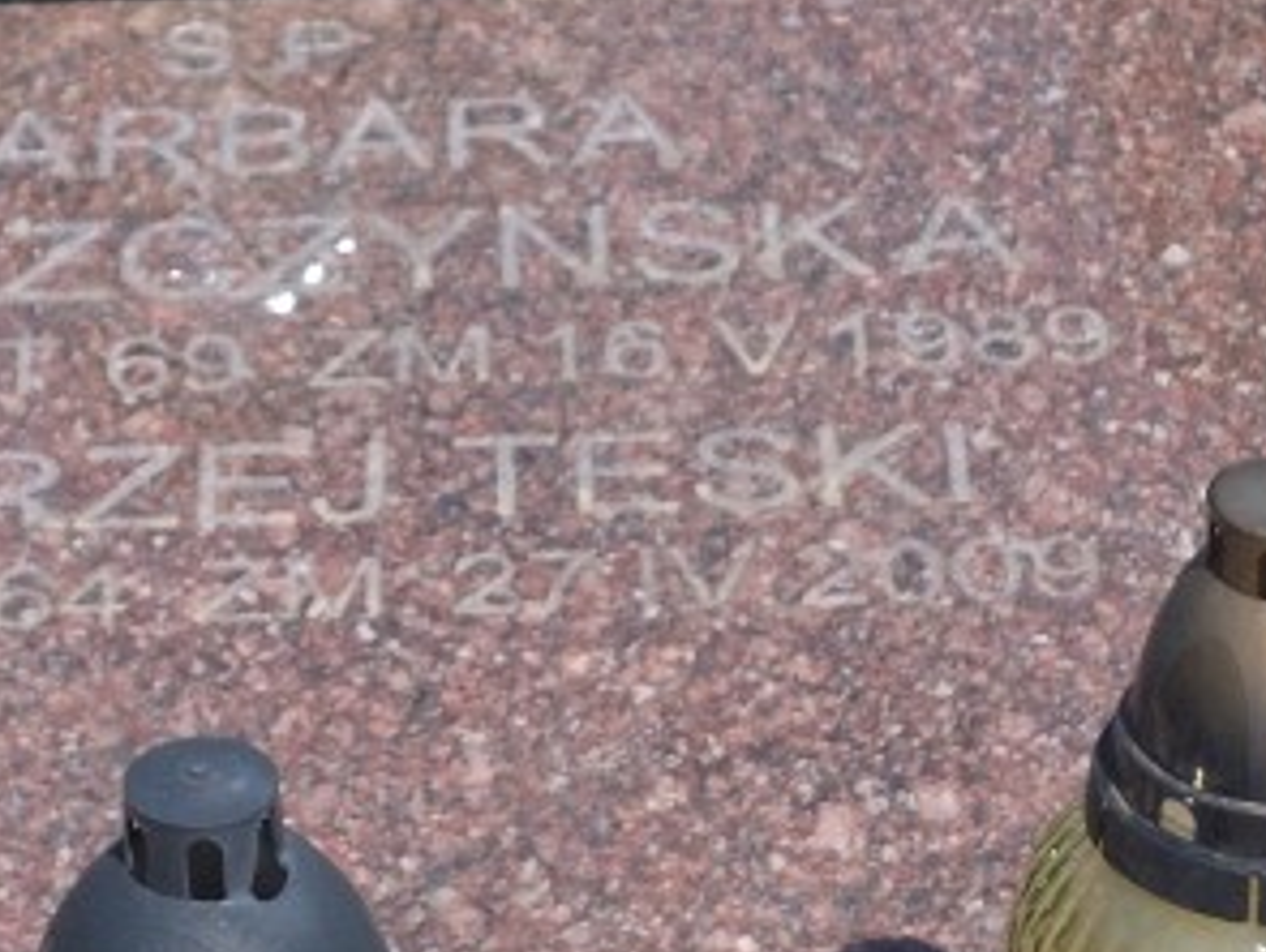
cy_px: 253
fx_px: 1904
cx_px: 300
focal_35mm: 52
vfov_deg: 27.7
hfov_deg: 35.9
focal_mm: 5.23
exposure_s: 1/1887
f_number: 1.8
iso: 40
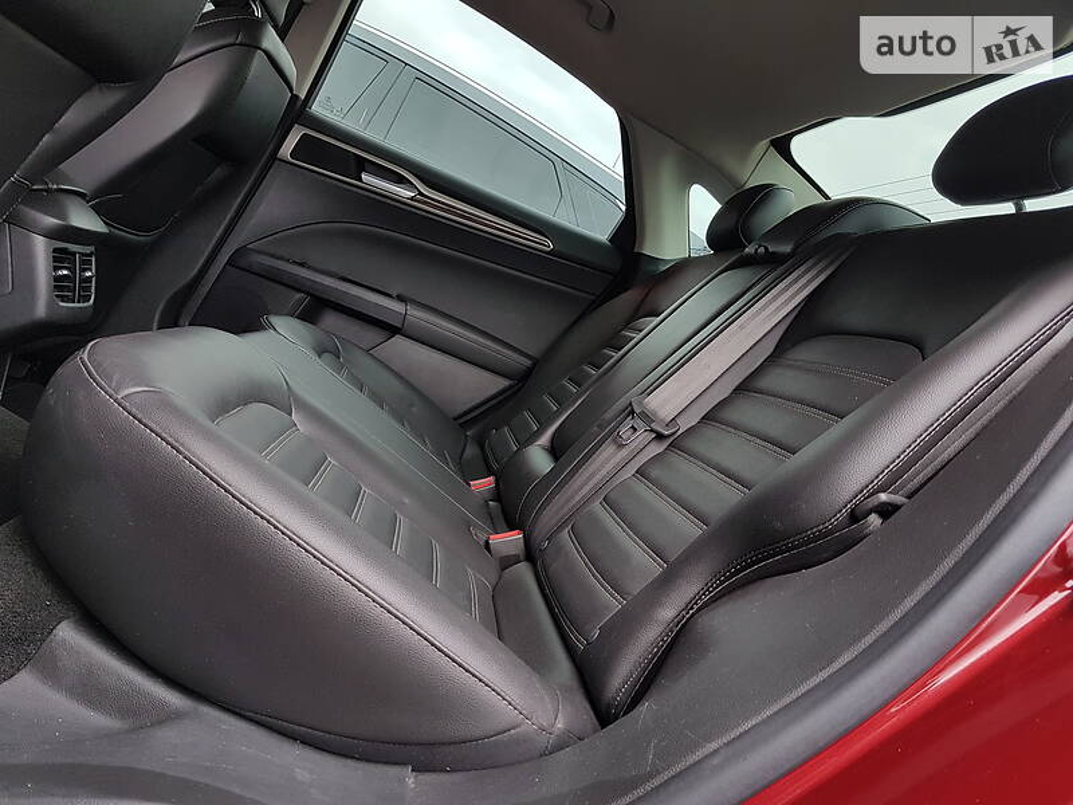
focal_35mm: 26
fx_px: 806
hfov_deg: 67.3
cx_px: 536
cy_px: 402
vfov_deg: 53.1
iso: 40
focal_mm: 4.2
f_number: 1.7
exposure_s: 1/145
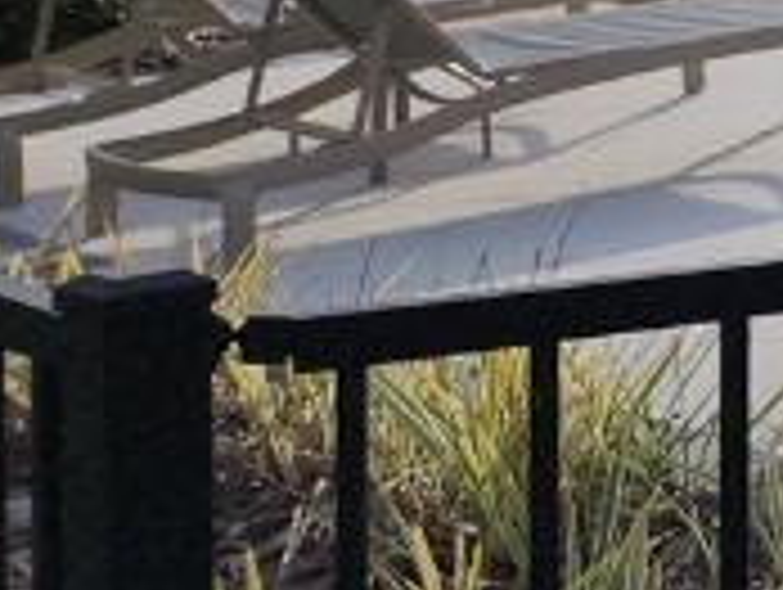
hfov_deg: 10.8
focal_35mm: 135
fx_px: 3058
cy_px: -410
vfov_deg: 10.5
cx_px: 2228
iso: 20
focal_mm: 5.4
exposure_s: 1/2497
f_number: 1.8
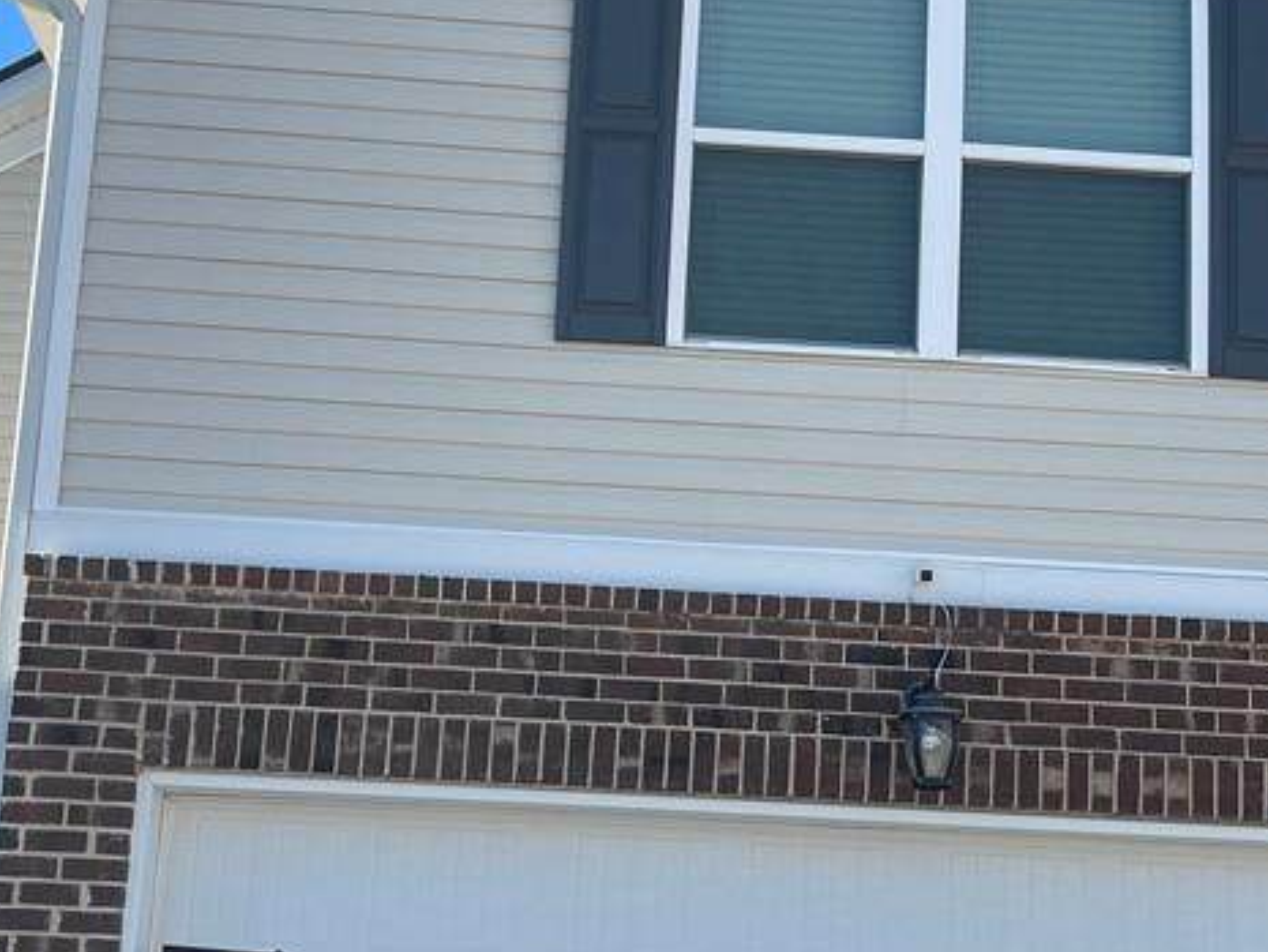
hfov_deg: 34.9
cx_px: 698
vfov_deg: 26.5
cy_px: 592
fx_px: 2015
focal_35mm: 55
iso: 32
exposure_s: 1/1912
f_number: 1.6
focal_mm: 5.1
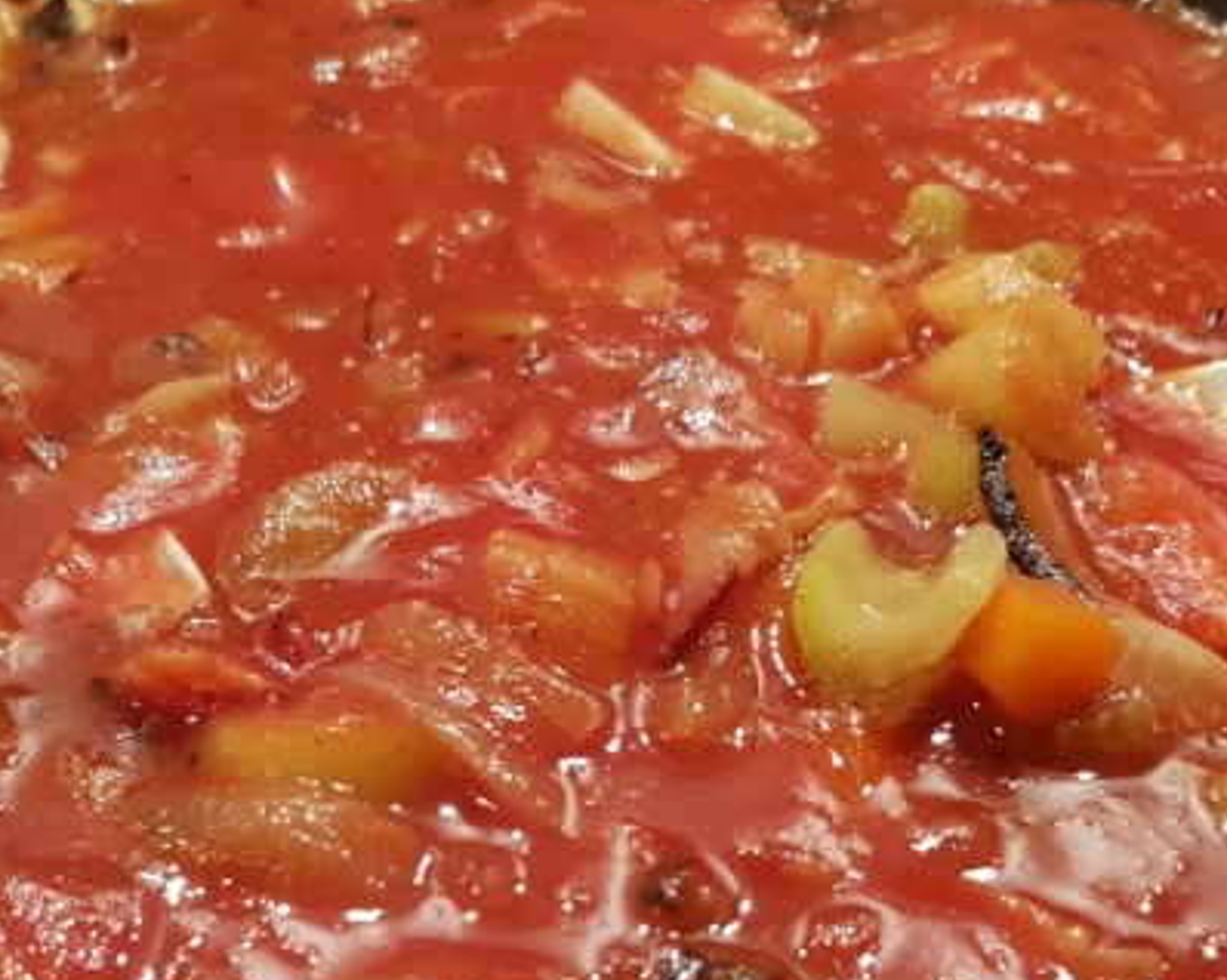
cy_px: 789
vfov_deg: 29.0
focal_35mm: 51
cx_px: 536
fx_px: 1851
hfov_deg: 36.6
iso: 250
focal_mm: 4.2
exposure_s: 1/50
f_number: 1.7
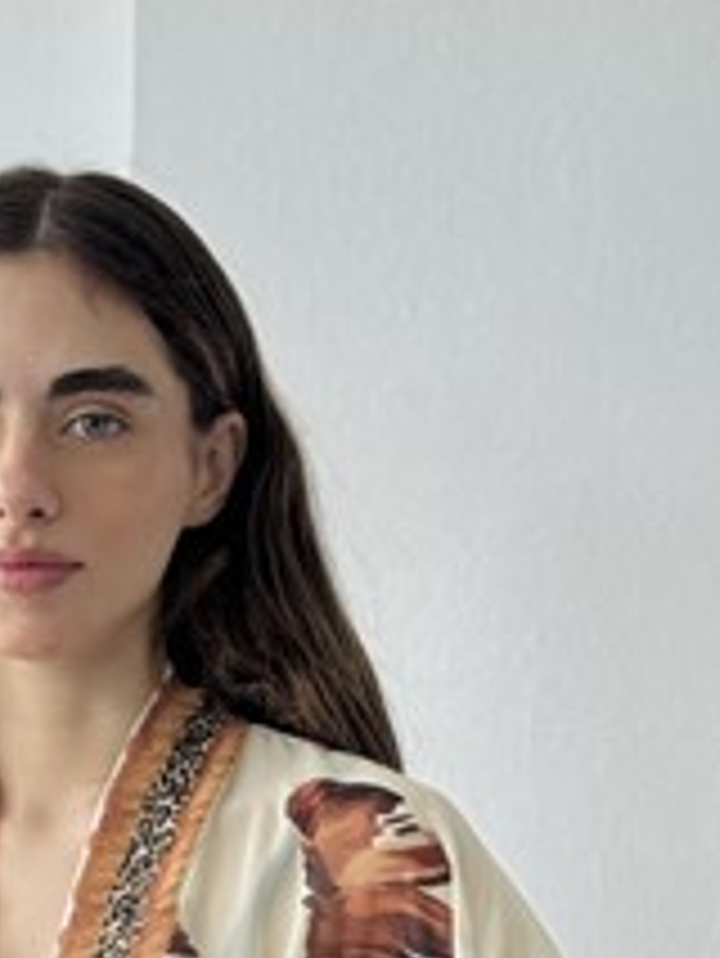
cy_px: 1077
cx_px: 99
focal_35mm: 120
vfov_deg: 15.9
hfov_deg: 12.3
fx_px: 3325
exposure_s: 1/165
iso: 64
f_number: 1.78
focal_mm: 6.76
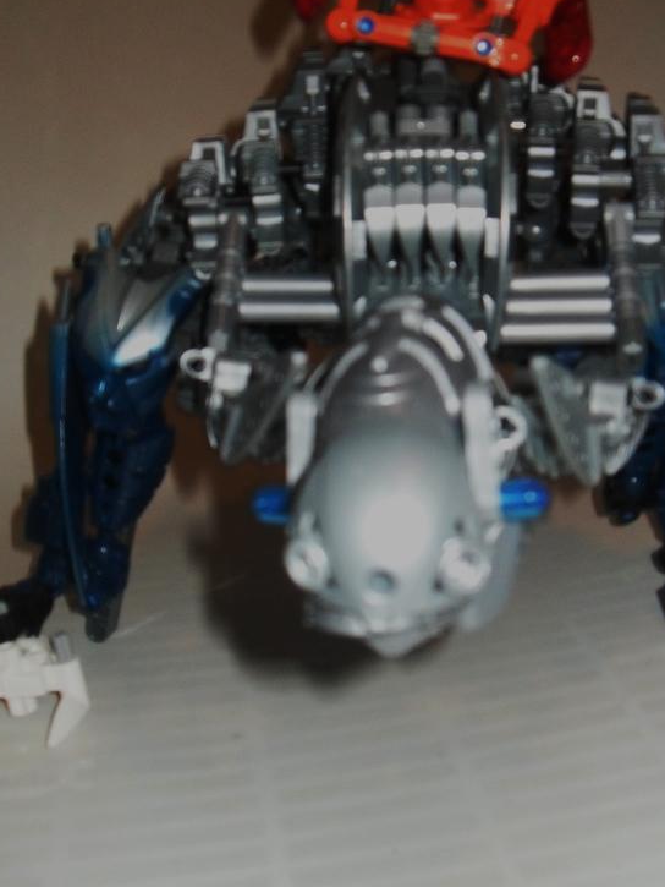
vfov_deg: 42.9
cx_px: 389
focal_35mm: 44
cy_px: 427
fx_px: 1127
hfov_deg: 32.8
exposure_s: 1/45
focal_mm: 6.2
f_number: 2.8
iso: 400
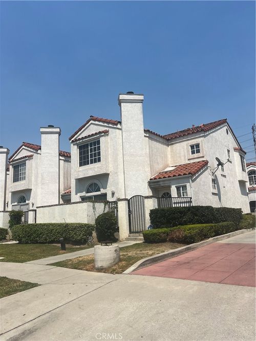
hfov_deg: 53.0
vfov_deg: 67.3
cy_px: 170
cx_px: 128
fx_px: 256
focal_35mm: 26
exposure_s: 1/8000
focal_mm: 5.7
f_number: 1.5
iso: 50
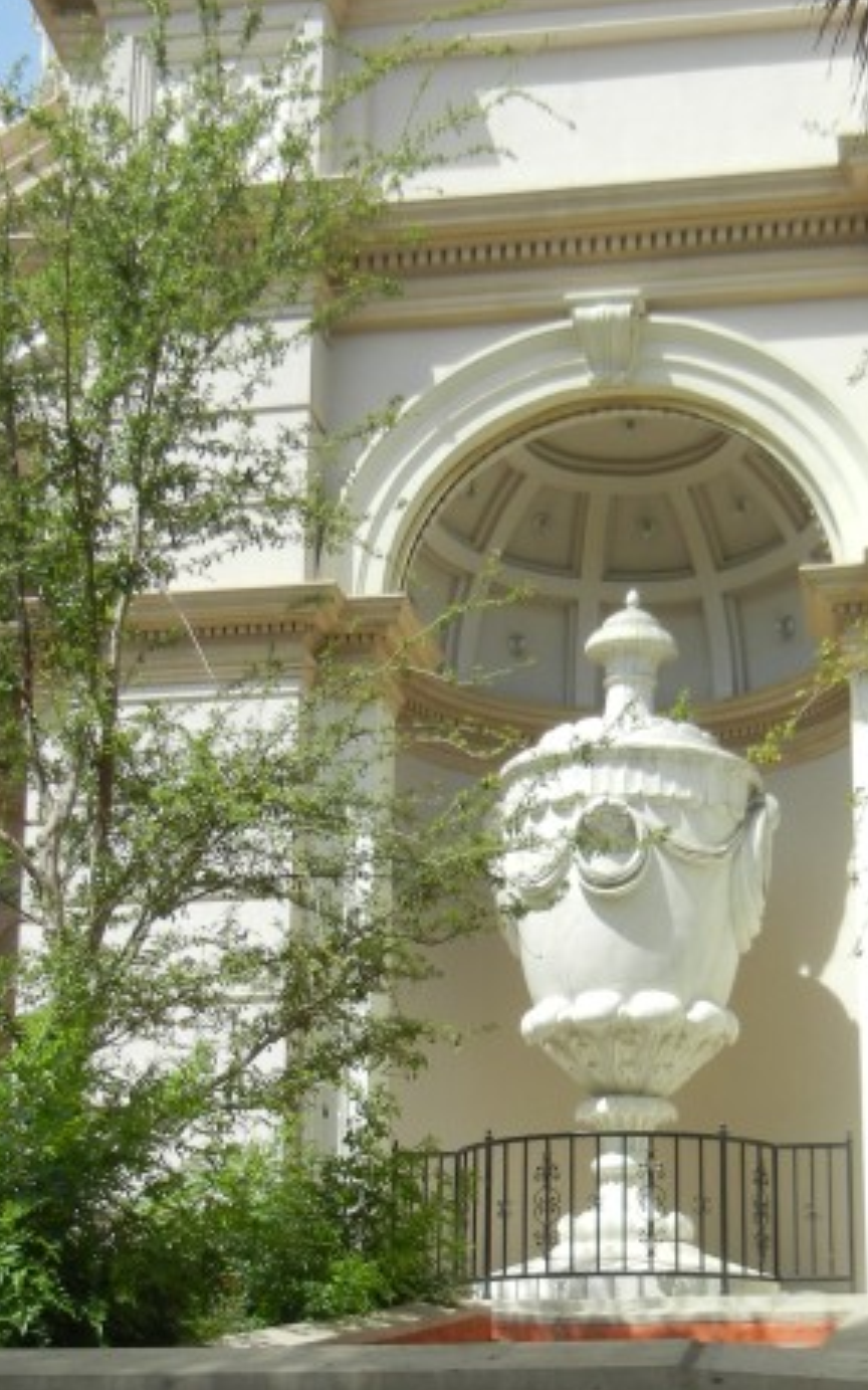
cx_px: 699
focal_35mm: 53
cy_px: 1022
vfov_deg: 37.4
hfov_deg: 24.0
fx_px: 2007
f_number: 7
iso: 160
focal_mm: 5.4
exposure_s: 1/278
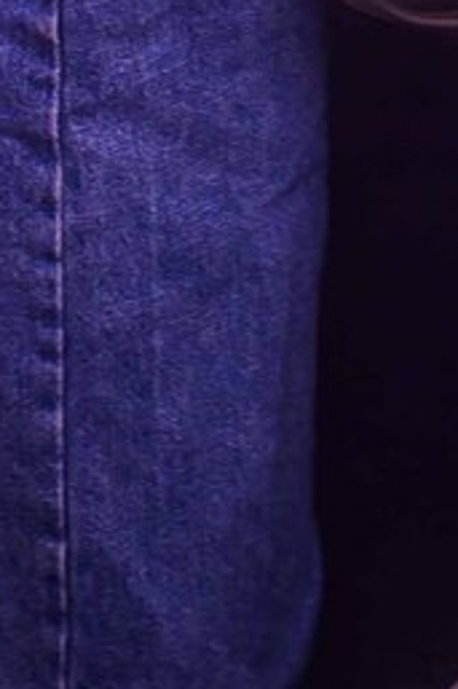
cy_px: -1316
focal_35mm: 261
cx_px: 309
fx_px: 4987
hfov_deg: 5.3
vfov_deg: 7.1
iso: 200
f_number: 2
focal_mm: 35
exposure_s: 1/200
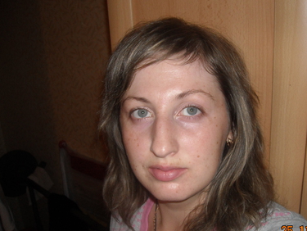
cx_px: 170
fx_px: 373
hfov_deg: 44.7
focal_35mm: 42
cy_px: 121
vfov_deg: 34.4
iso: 200
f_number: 2.8
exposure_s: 1/60
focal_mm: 5.7
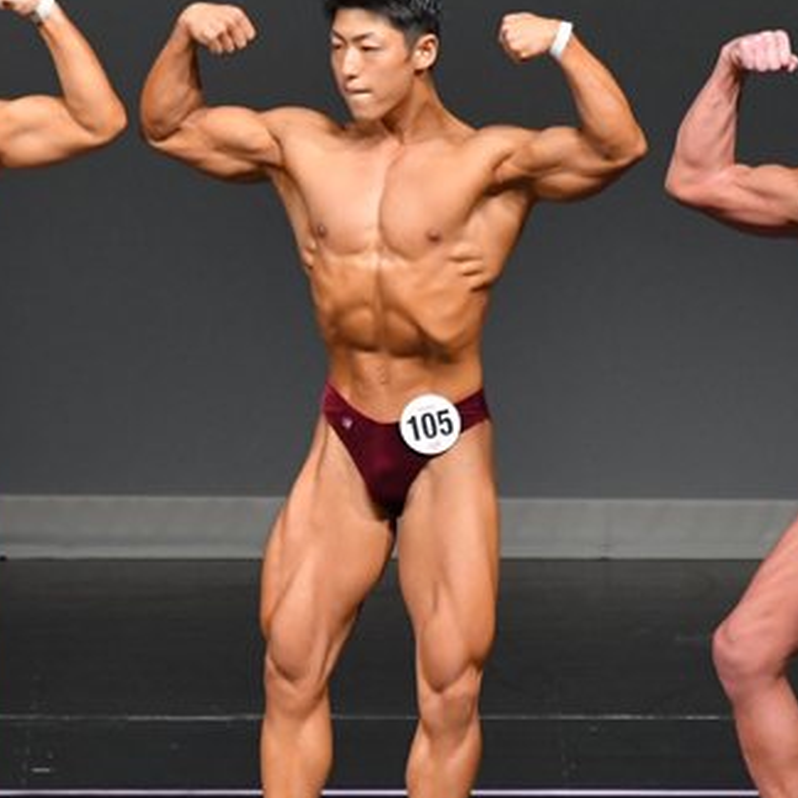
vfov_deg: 2.7
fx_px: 16718
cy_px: 409
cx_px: 452
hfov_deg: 2.7
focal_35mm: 641
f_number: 5.6
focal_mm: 210
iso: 4000
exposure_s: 1/400
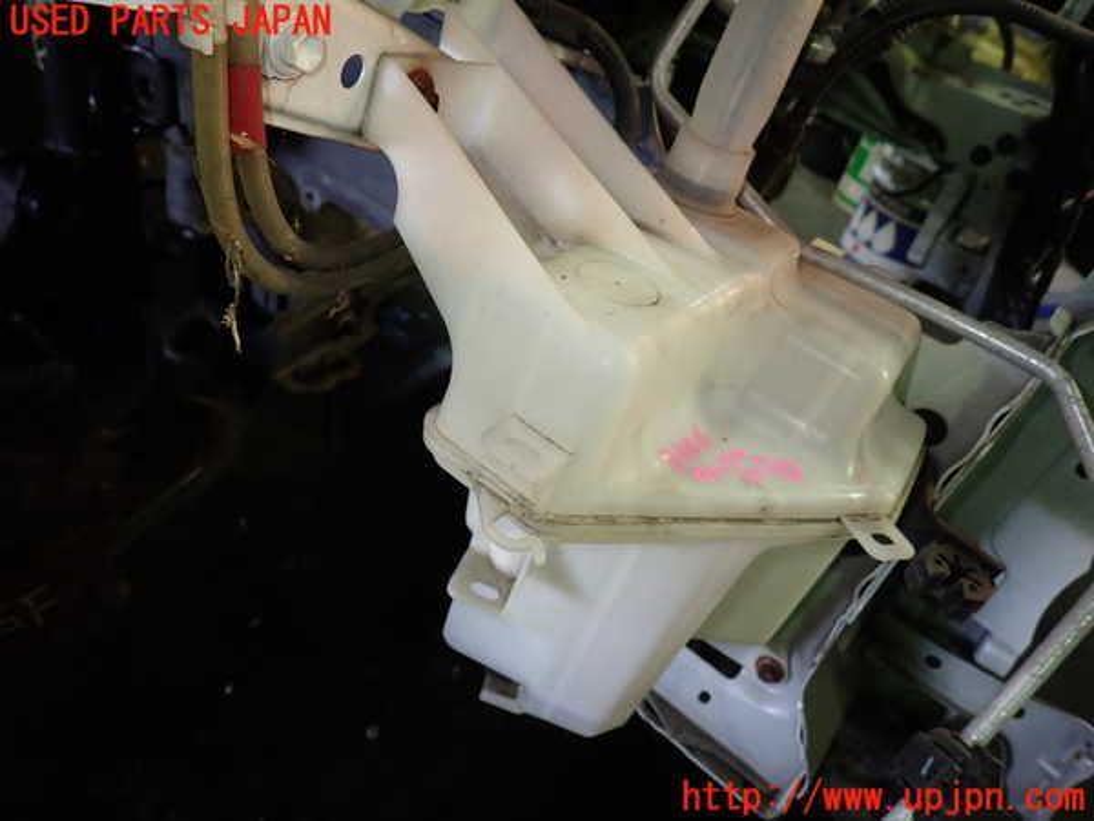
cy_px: 410
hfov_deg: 69.4
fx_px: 790
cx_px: 547
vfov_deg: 54.9
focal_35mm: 25
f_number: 2
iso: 200
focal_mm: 4.5
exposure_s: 1/50
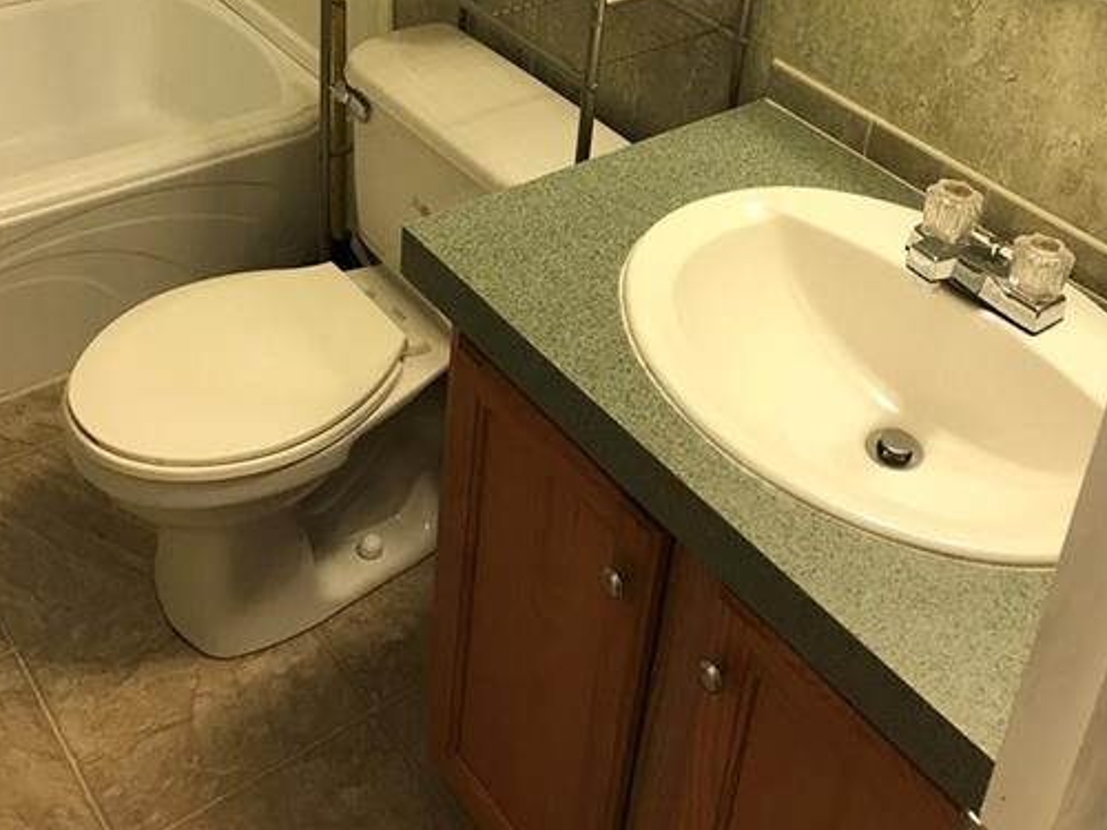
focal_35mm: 43
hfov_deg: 43.8
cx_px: 580
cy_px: 51
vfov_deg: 31.7
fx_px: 1375
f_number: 1.8
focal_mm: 3.99
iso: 40
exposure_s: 1/17
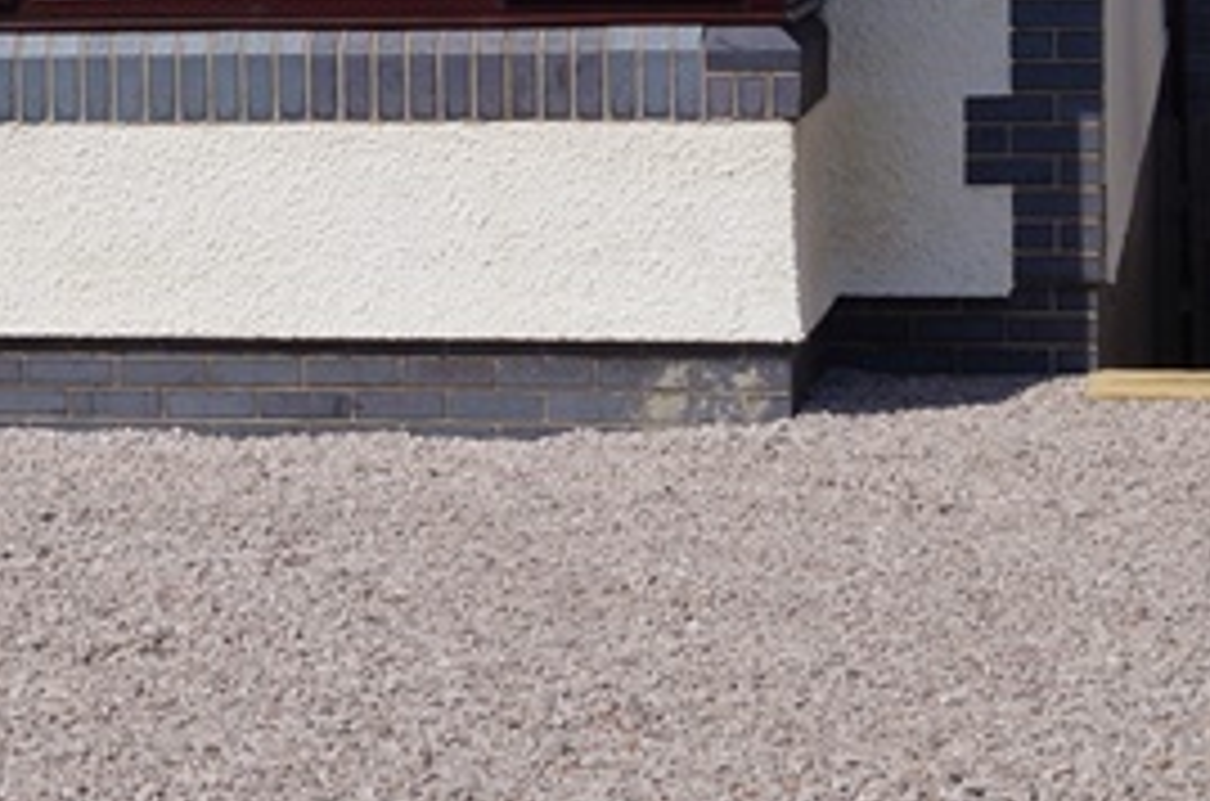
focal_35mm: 134
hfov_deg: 15.1
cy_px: 40
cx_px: 81
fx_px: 4493
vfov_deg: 10.1
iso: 100
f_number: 13
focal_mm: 24
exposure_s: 1/200
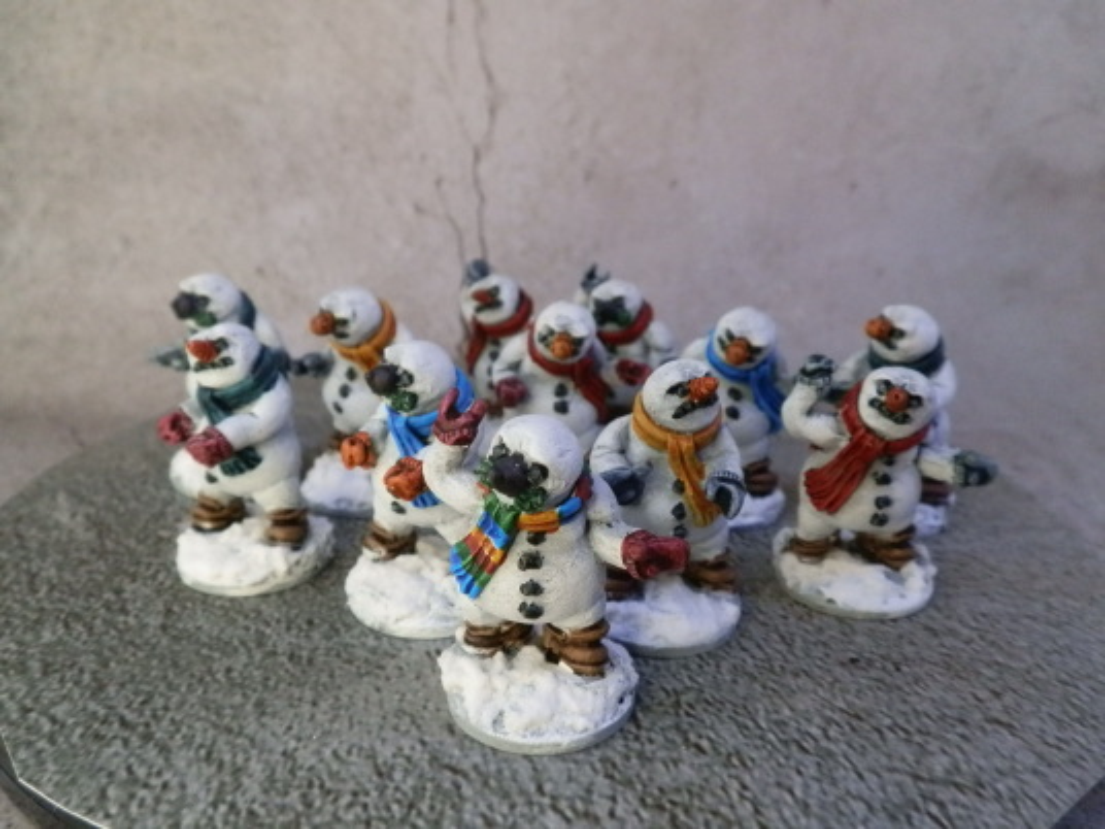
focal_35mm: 28
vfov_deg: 49.7
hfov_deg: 63.4
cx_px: 552
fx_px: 894
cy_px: 414
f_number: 3.1
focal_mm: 5
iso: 400
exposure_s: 1/200
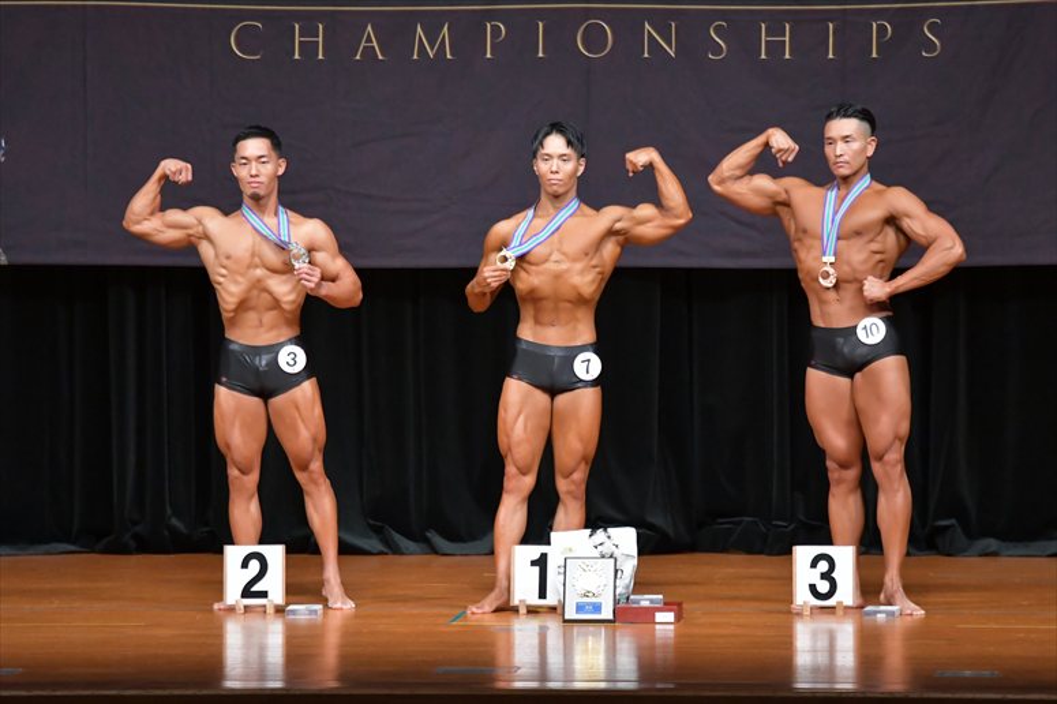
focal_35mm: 225
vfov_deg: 6.1
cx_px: 528
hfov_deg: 9.2
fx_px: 6603
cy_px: 352
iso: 5000
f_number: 5.6
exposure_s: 1/400
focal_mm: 150
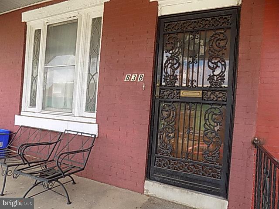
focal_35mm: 23
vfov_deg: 58.9
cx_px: 140
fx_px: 185
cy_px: 104
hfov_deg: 73.9
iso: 80
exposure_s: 1/160
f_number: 3.1
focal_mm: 4
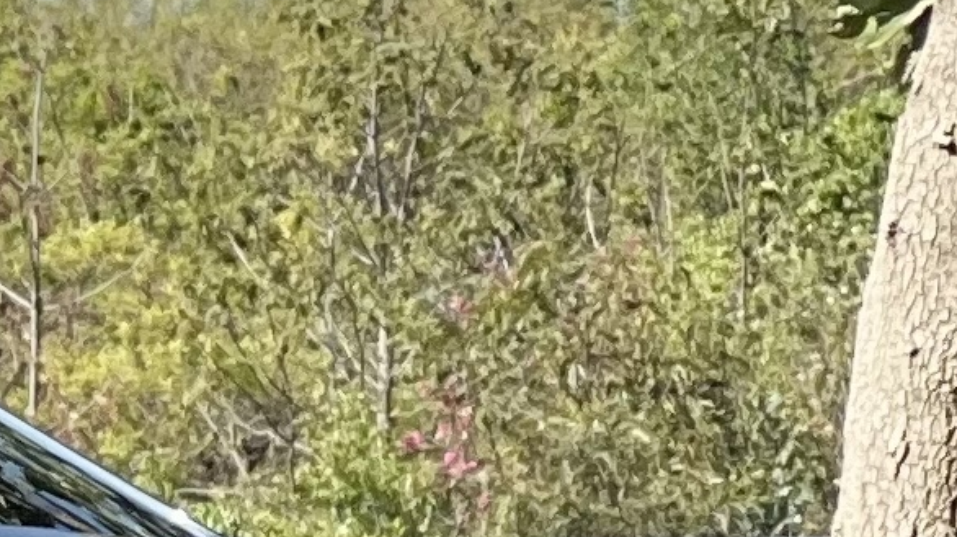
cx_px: -1634
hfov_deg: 3.8
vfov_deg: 2.2
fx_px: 14153
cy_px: 739
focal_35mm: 558
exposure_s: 1/371
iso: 32
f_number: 2.8
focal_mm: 9
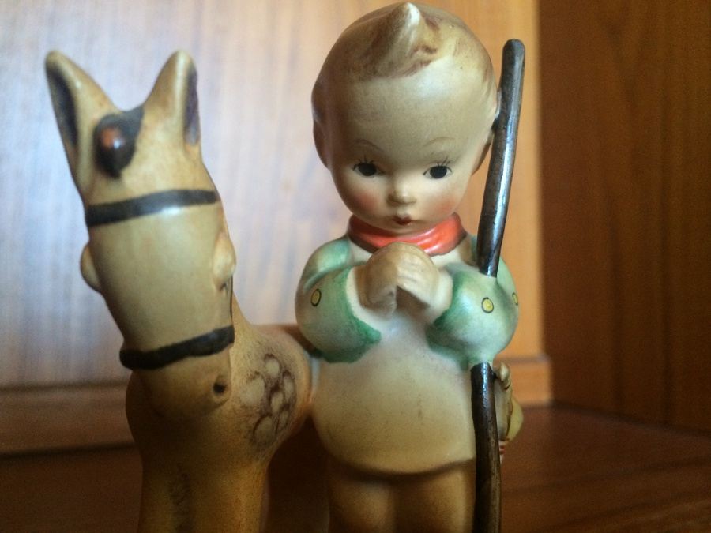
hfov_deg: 60.0
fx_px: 616
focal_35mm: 30
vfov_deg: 46.8
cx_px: 356
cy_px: 266
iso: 200
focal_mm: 4.12
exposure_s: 1/30
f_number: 2.2
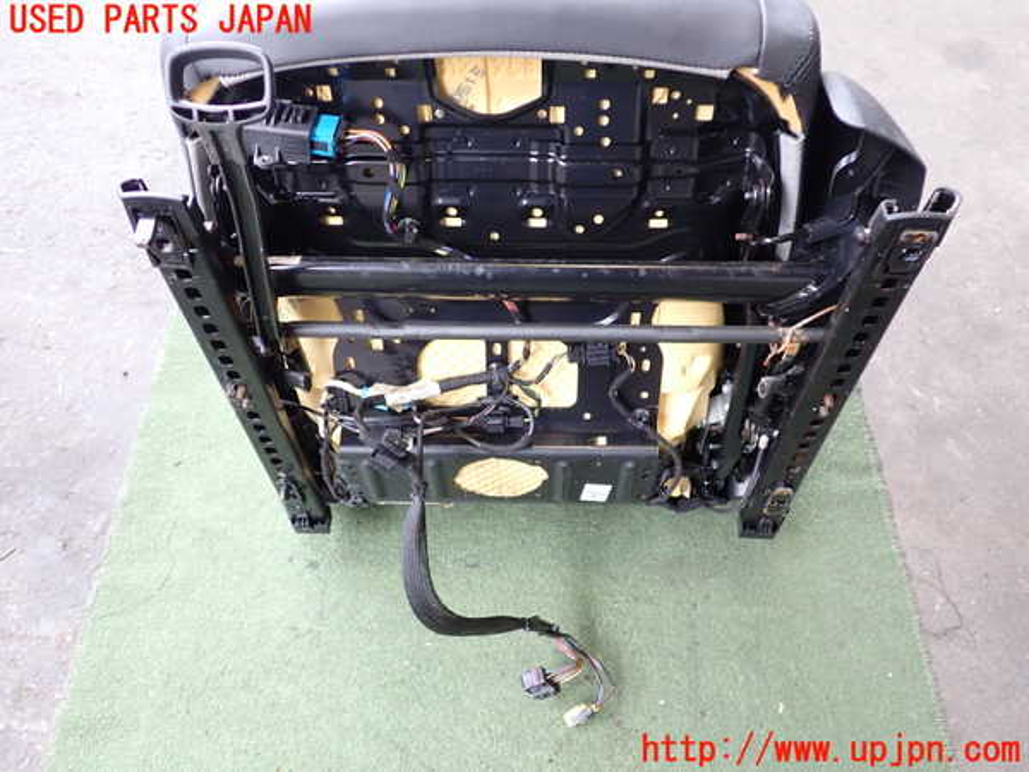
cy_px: 386
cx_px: 514
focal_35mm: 30
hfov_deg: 60.0
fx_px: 892
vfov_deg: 46.8
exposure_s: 1/40
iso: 200
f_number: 2.3
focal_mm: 5.4
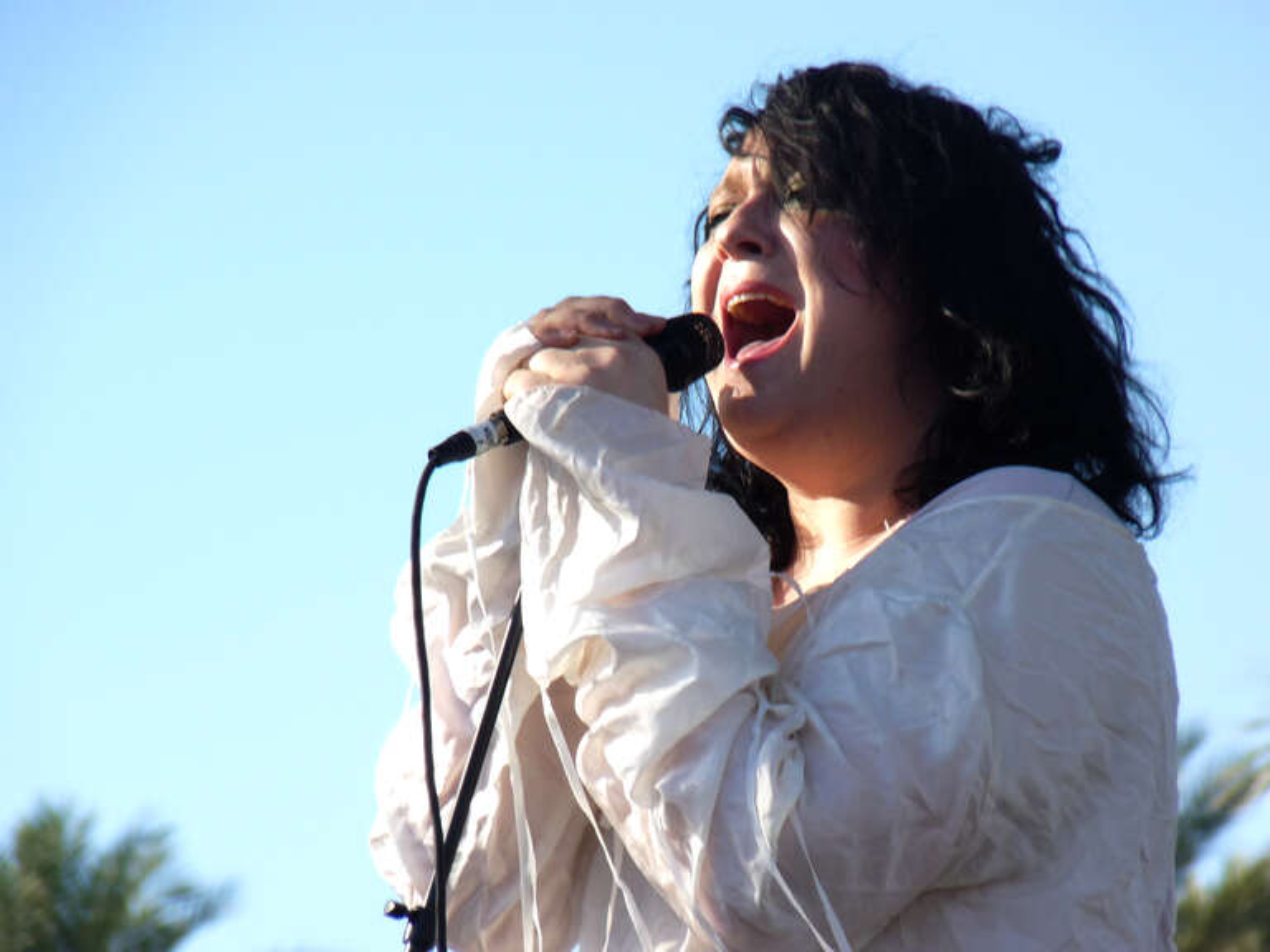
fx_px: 16143
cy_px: 476
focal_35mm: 440
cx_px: 635
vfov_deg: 3.4
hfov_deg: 4.5
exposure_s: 1/200
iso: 100
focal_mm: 78.2
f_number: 5.6
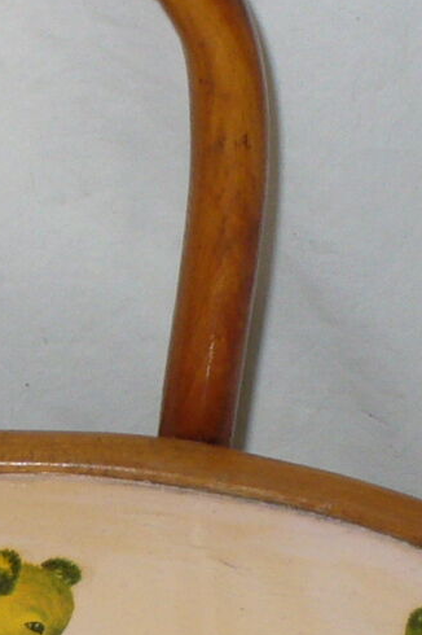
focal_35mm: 161
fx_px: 2835
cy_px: 649
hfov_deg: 8.5
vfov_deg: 12.6
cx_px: 30
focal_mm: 6.1
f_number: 2.8
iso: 100
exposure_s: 1/30
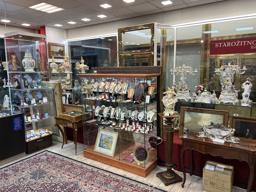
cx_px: 128
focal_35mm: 26
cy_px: 96
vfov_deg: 53.1
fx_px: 192
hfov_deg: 67.3
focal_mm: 5.7
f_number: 1.5
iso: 80
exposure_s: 1/100
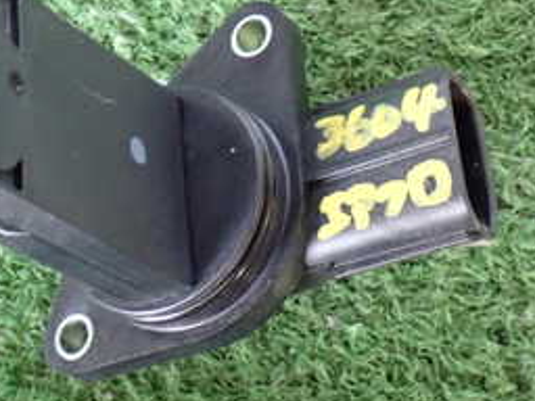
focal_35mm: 103
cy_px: 115
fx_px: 1592
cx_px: 109
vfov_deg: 14.3
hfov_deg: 18.9
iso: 800
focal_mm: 7.84
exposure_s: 1/30
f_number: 2.9
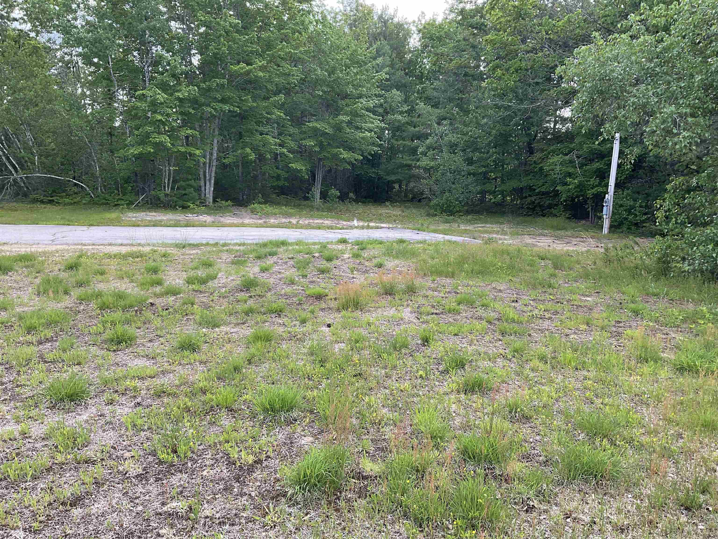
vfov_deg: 48.2
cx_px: 359
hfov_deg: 61.7
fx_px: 602
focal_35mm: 29
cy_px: 270
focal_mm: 3
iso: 16
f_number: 1.8
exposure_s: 1/230
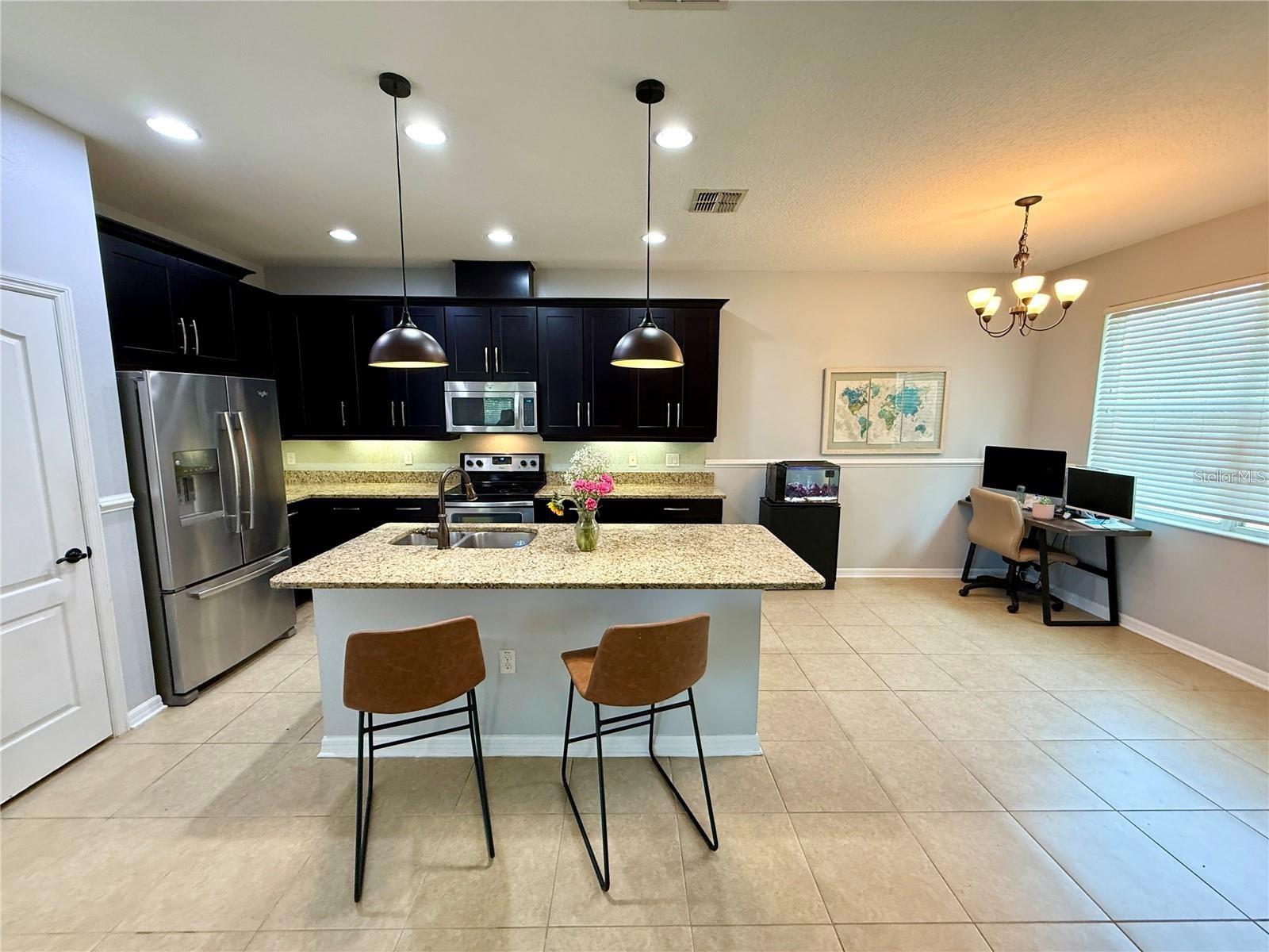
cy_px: 476
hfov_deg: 102.1
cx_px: 634
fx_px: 513
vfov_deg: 85.7
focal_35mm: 14
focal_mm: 2.22
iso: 200
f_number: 2.2
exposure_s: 1/60
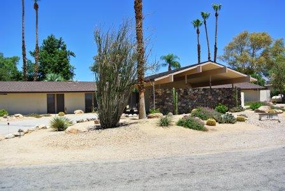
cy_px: 96
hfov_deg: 58.7
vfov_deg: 41.2
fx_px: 254
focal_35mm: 32
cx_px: 142
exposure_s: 1/640
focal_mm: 12.2
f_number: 4.5
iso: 100
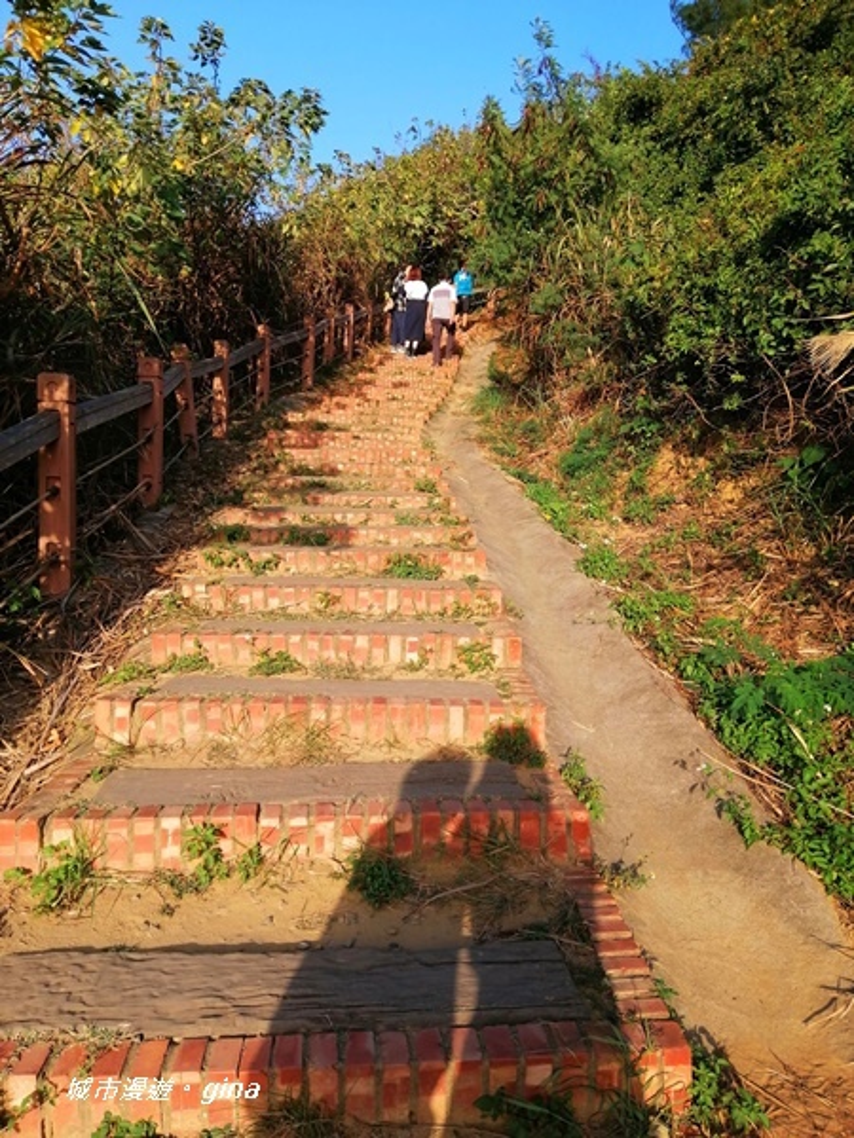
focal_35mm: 26
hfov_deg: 53.1
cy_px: 569
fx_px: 855
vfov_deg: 67.3
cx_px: 427
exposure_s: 1/527
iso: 50
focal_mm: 3.81
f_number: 2.2
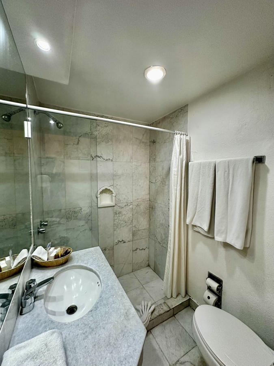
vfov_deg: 102.1
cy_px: 183
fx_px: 148
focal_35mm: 14
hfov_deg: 85.7
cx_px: 137
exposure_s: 1/120
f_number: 2.2
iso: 320
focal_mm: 2.22
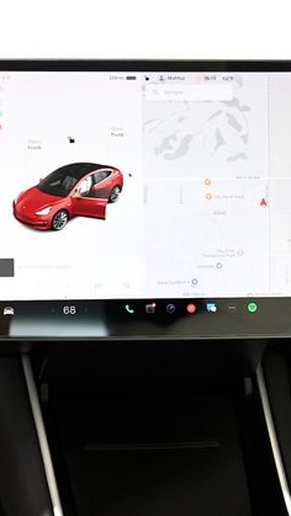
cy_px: 254
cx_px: 27
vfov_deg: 29.3
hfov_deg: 16.5
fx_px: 987
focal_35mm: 72
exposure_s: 1/100
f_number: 4.5
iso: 2500
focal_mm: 30
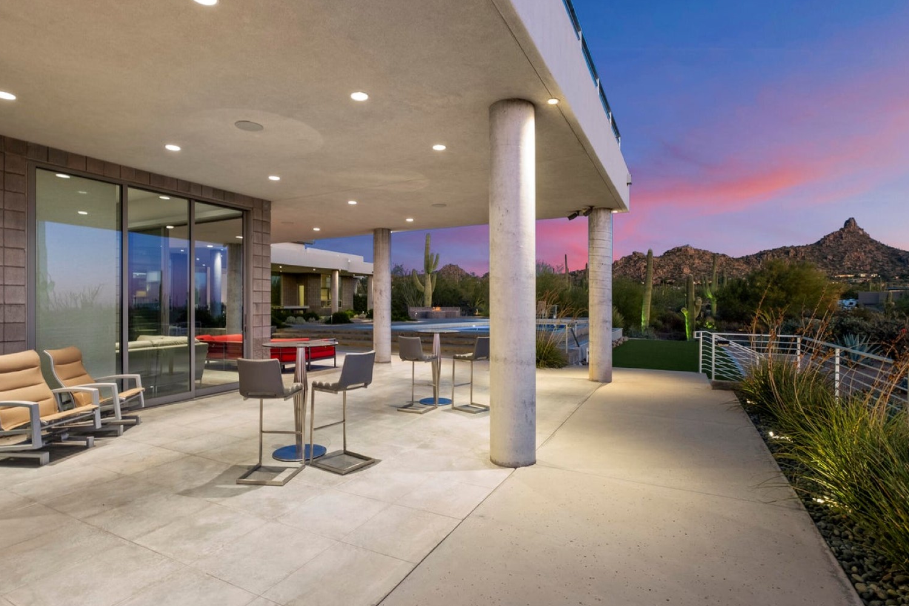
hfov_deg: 90.0
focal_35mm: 18
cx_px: 445
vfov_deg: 67.3
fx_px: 454
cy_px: 279
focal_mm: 10
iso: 320
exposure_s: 1.5
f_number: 4.5
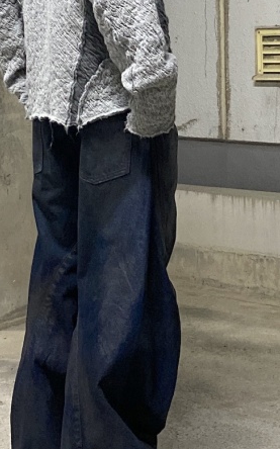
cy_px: 184
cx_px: 80
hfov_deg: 24.2
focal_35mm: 53
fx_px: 648
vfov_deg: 38.1
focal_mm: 4.25
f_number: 1.8
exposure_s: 1/33
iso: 500
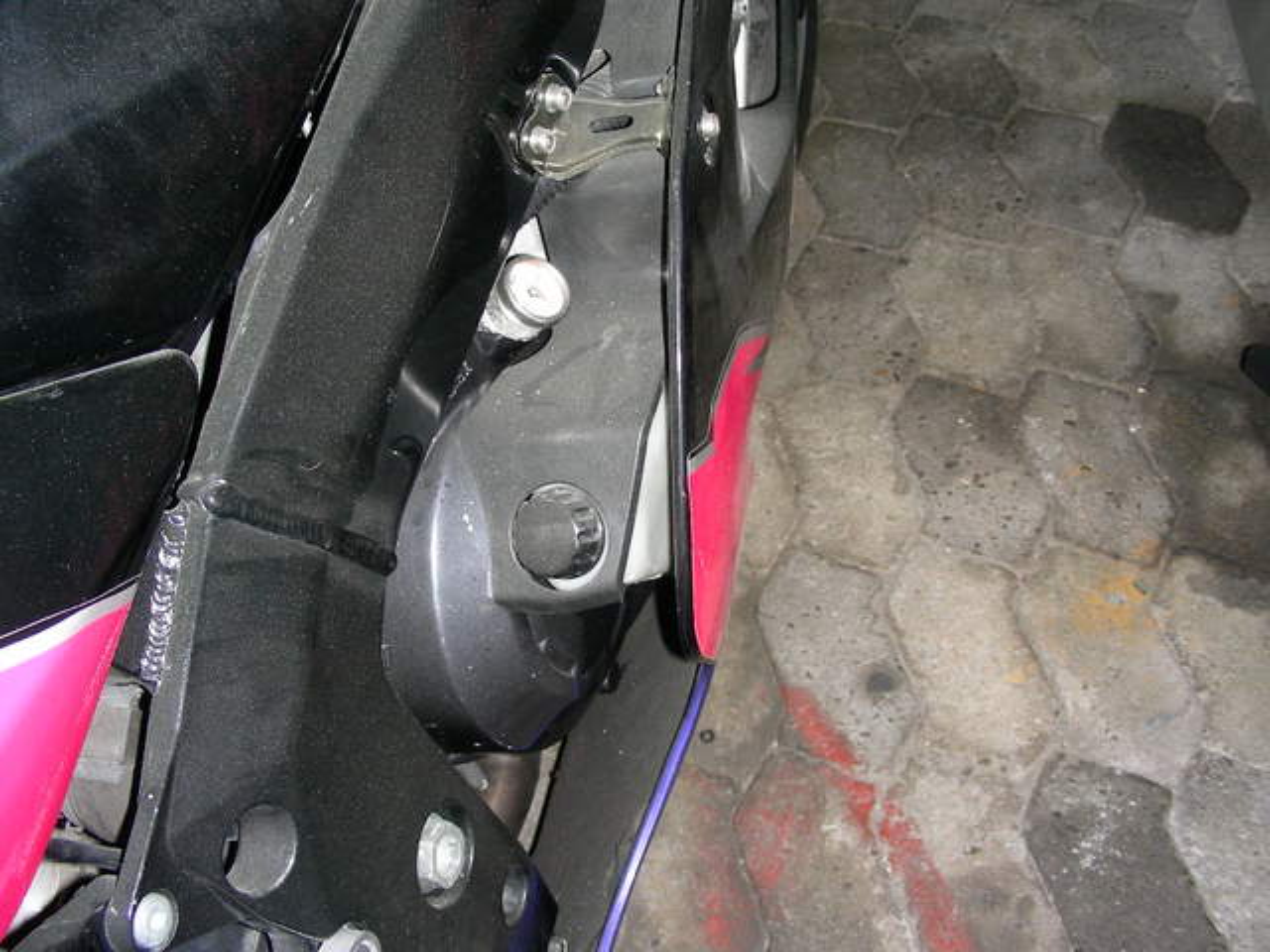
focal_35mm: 38
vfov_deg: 37.7
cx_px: 635
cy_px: 476
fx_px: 1394
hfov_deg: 49.0
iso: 68
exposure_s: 1/60.1
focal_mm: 6.3
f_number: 3.5
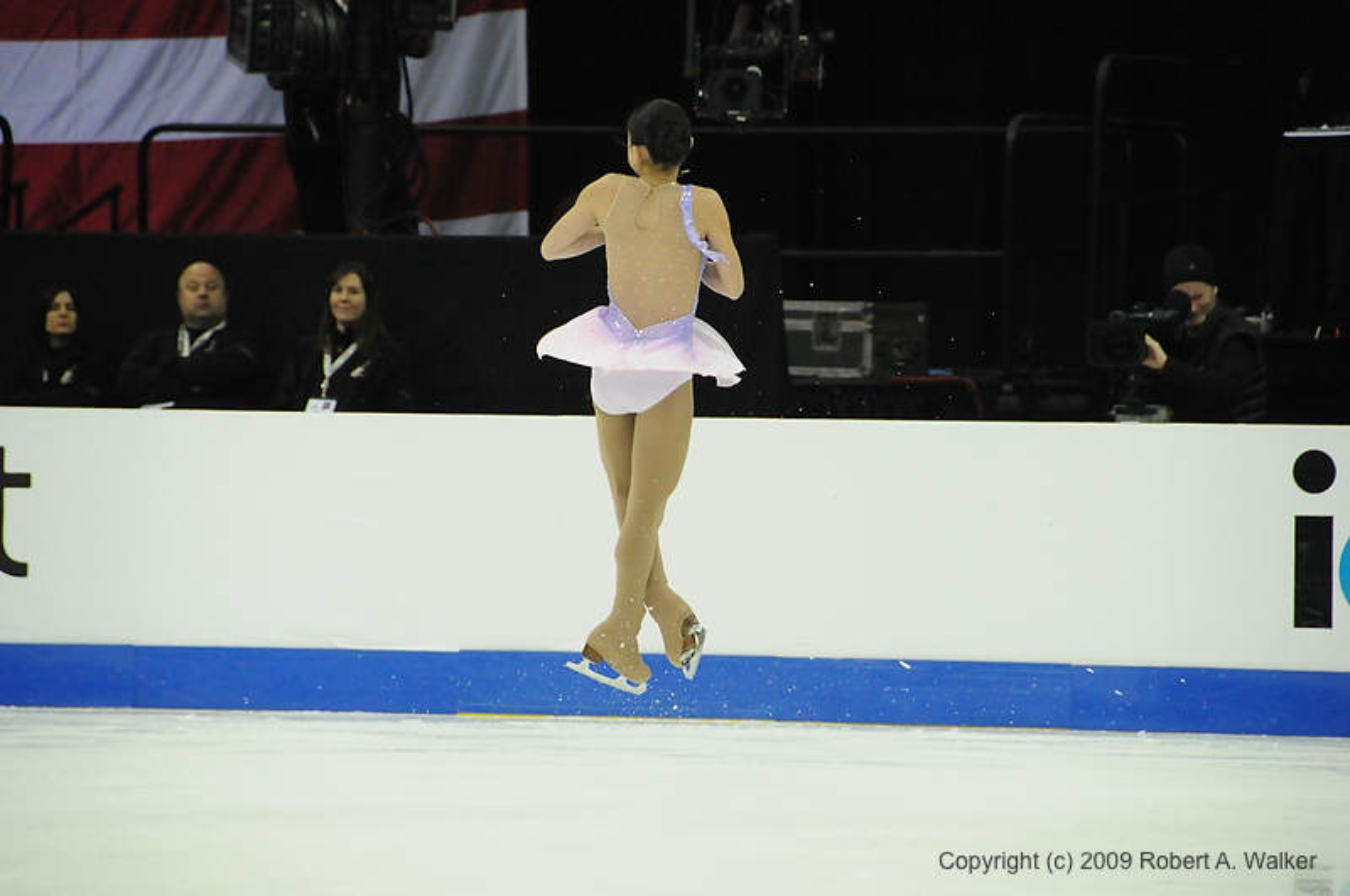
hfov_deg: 6.9
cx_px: 675
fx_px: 11234
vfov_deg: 4.6
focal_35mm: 300
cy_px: 448
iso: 3200
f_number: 5.6
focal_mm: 200
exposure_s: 1/640
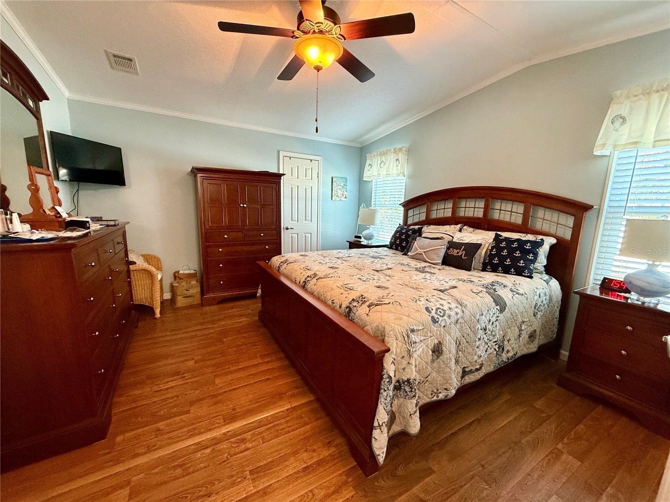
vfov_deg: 85.7
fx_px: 271
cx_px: 335
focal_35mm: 14
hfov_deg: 102.1
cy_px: 251
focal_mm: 2.22
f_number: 2.2
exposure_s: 1/60
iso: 500
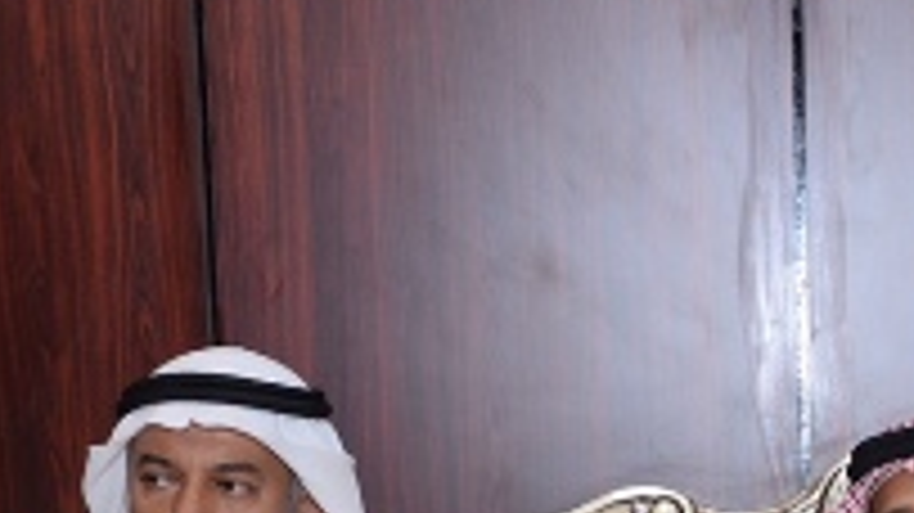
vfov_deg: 11.0
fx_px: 2544
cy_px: 832
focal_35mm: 105
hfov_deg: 20.0
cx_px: 815
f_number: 5
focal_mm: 34
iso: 640
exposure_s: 1/100
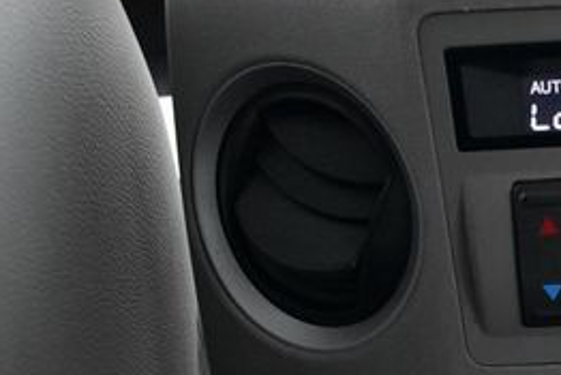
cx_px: 681
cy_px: 335
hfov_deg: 26.8
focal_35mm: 66
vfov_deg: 20.2
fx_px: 1029
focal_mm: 18
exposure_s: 1/125
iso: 4500
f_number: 3.5
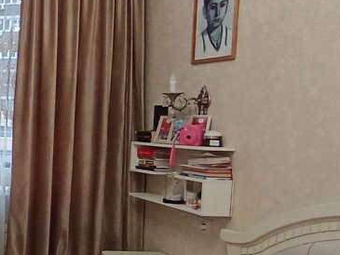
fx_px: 540
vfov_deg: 26.6
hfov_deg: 26.3
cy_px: 143
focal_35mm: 55
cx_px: -160
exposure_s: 1/33.3
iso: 354
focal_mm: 1.65
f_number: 2.2
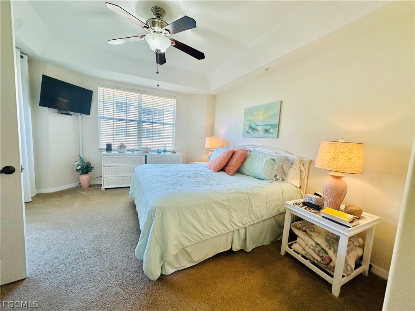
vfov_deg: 85.7
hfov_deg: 102.1
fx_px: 168
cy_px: 156
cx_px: 208
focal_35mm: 14
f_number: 2.2
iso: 100
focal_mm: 2.22
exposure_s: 1/120
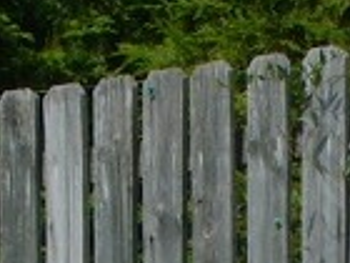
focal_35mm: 270
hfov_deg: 7.3
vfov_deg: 5.2
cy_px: 744
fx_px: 2730
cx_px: 395
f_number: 5.6
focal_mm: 6.1
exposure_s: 1/500
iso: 80
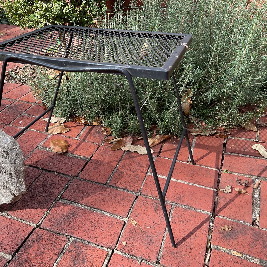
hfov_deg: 46.6
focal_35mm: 35
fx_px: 305
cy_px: 132
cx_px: 91
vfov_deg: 47.2
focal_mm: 3
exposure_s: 1/360
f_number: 1.8
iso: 16
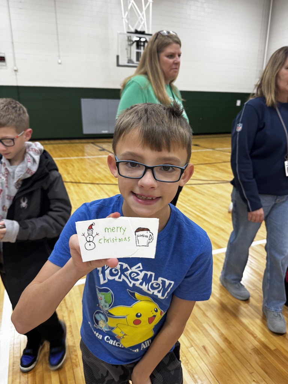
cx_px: 144
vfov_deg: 71.6
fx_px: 266
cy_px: 192
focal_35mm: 24
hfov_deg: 56.8
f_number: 1.78
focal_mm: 6.76
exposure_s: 1/60
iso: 125
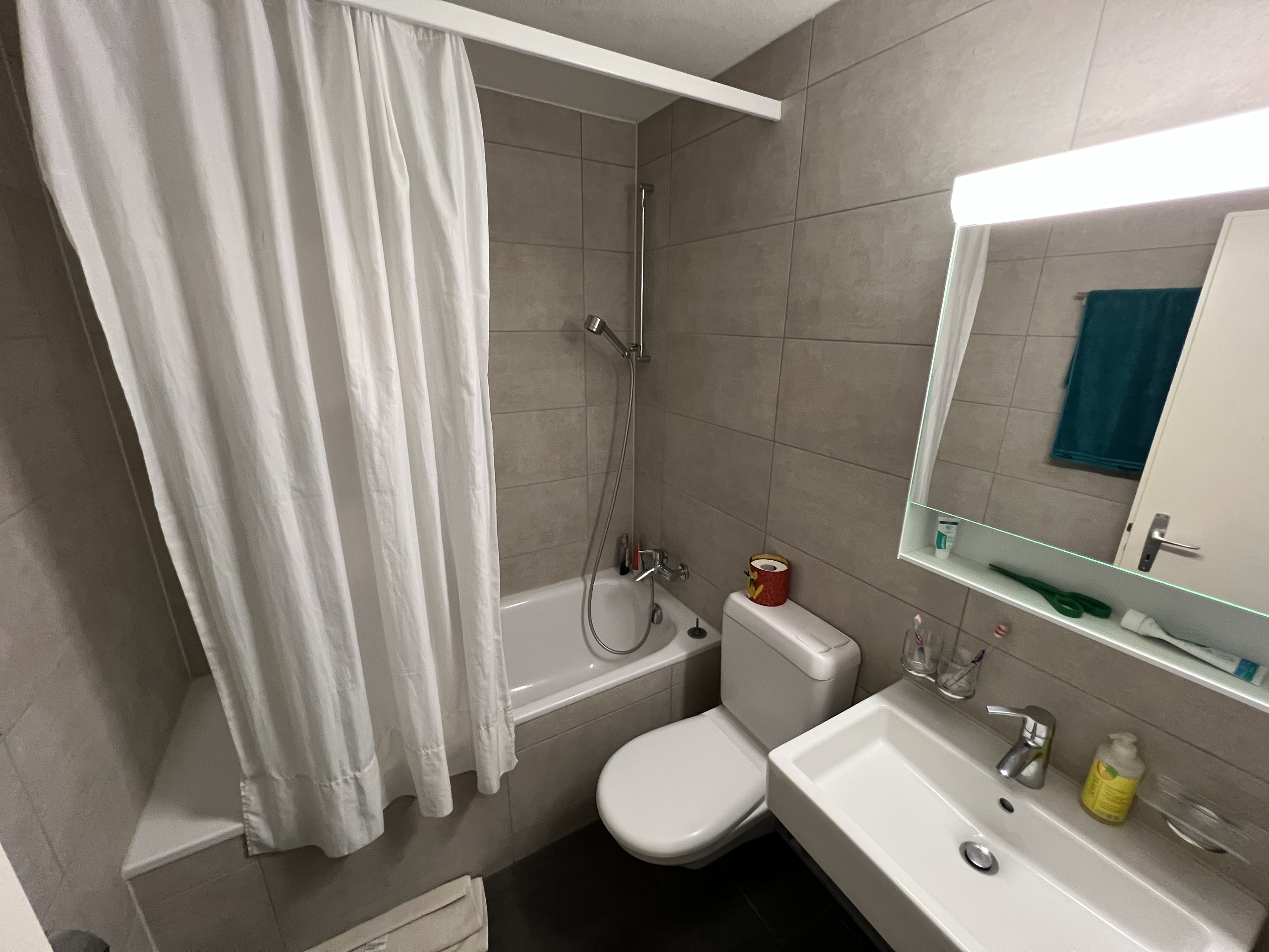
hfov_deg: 106.2
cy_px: 476
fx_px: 477
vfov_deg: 89.9
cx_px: 634
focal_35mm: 13
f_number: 1.8
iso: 500
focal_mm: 1.57
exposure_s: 1/50
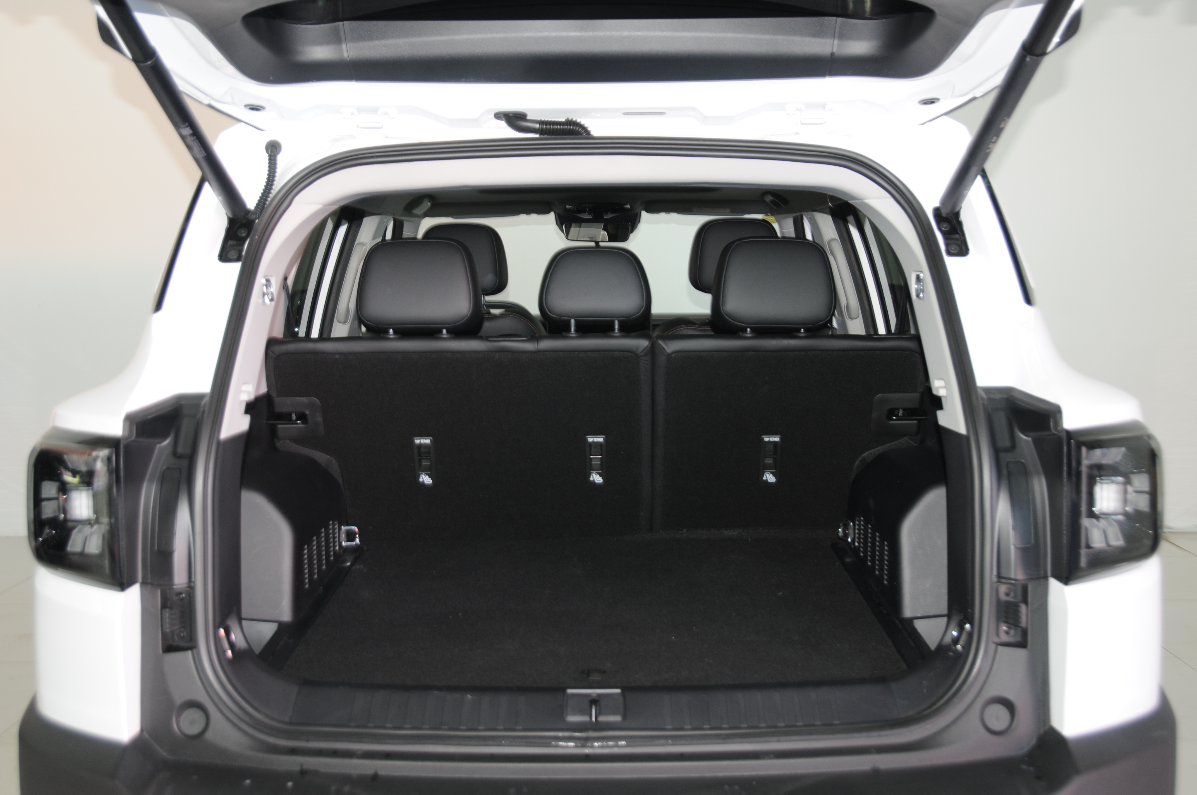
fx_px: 1295
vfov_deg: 34.1
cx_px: 598
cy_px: 398
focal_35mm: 39
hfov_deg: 49.6
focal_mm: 26
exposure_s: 1/15
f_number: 4.8
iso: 200
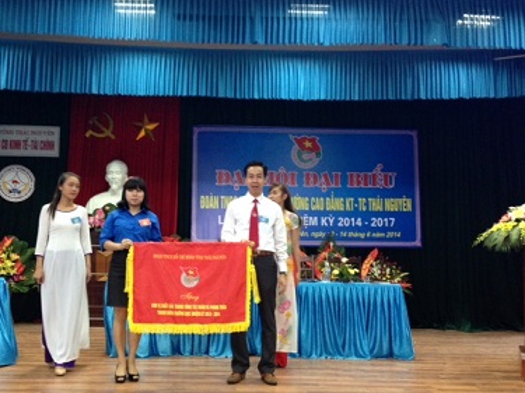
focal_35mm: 37
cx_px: 237
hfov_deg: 50.1
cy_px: 213
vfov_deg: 38.6
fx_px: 561
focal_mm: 4.12
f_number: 2.4
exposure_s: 1/17
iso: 400
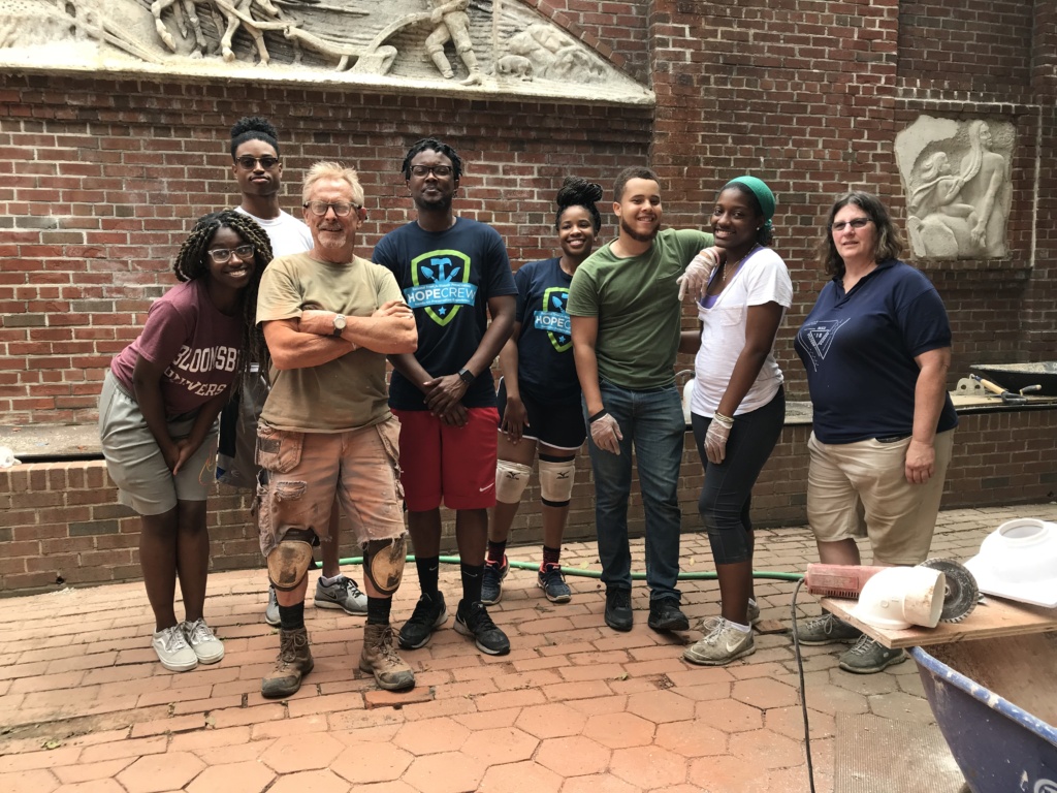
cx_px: 528
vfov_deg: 49.7
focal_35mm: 28
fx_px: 855
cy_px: 396
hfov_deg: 63.4
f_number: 1.8
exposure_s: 1/320
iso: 20
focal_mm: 3.99
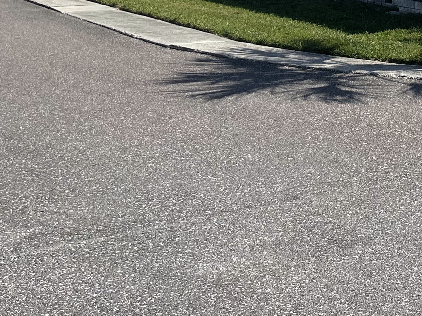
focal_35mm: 75
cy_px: -96
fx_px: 914
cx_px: 515
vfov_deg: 18.3
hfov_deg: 23.6
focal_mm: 4.2
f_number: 1.6
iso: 32
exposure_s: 1/4292
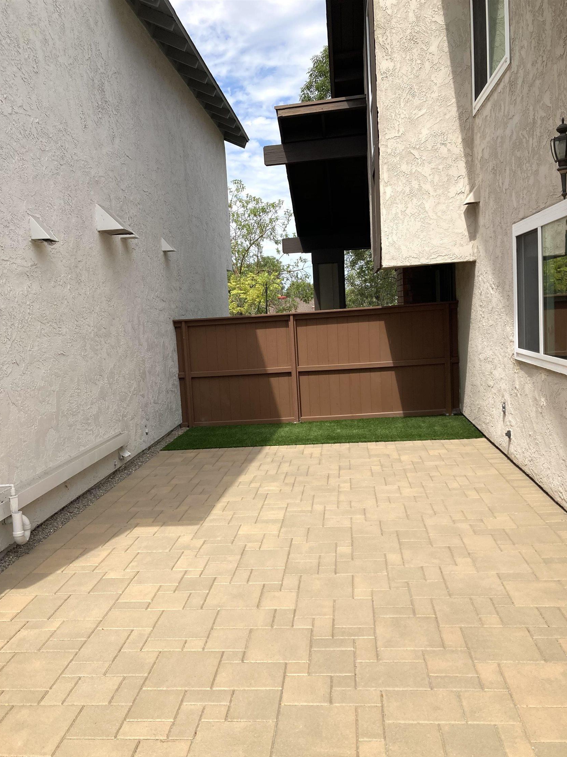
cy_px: 392
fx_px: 634
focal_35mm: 29
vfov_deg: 61.7
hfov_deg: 48.2
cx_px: 284
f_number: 1.8
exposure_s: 1/2000
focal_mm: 3.99
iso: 20
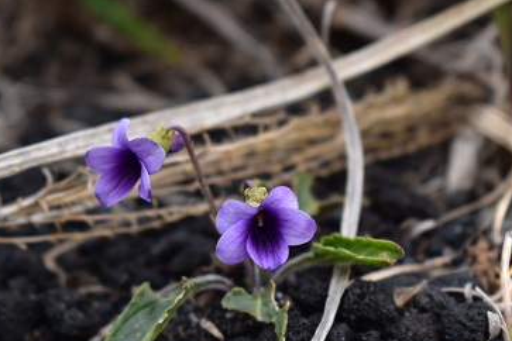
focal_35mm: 114
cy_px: 229
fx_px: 1617
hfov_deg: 18.0
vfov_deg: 12.0
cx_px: 268
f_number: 6.3
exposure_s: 1/250
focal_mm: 55
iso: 200
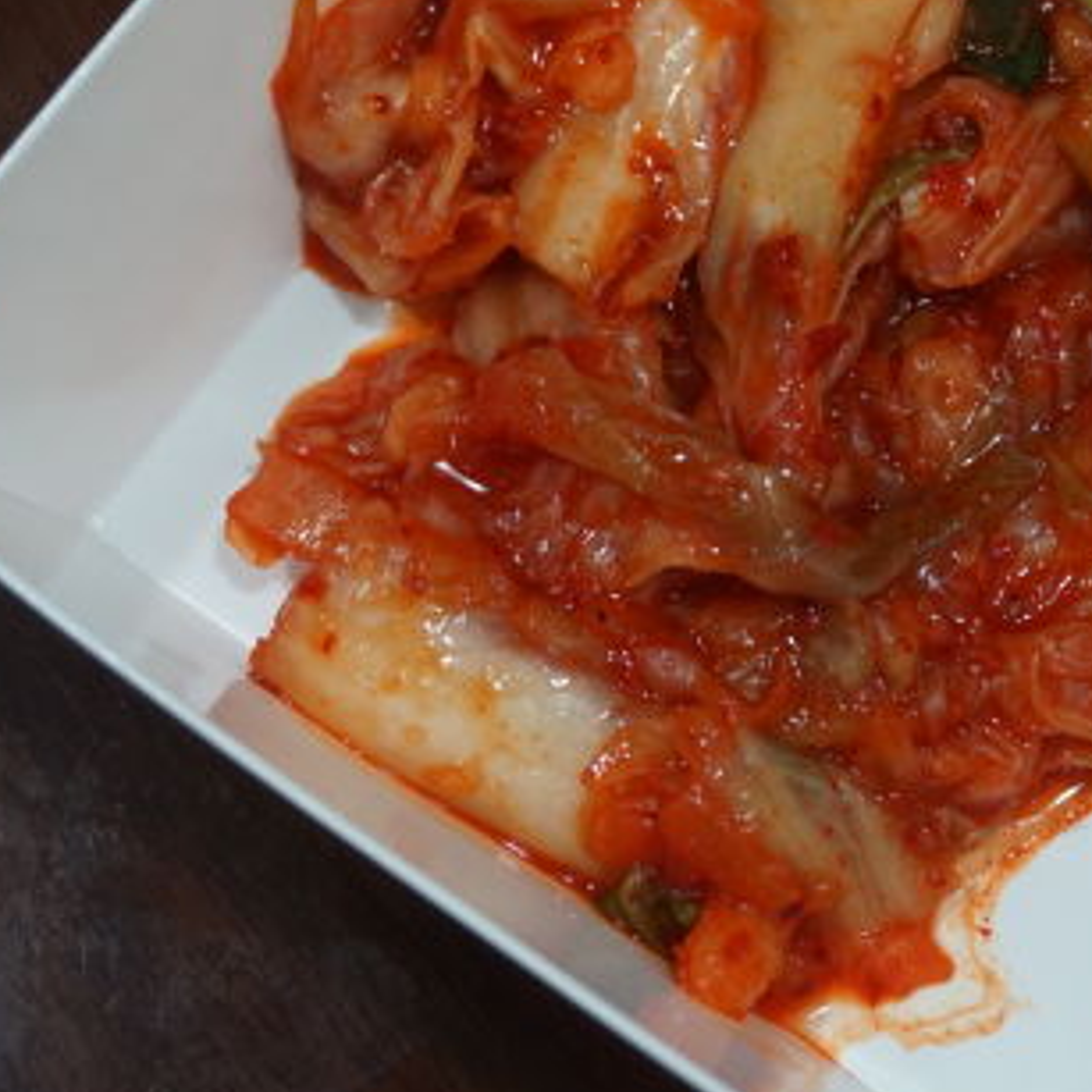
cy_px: 324
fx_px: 3211
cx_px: 968
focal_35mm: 90
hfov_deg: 19.0
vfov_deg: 19.2
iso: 500
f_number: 5
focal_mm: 31
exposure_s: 1/20
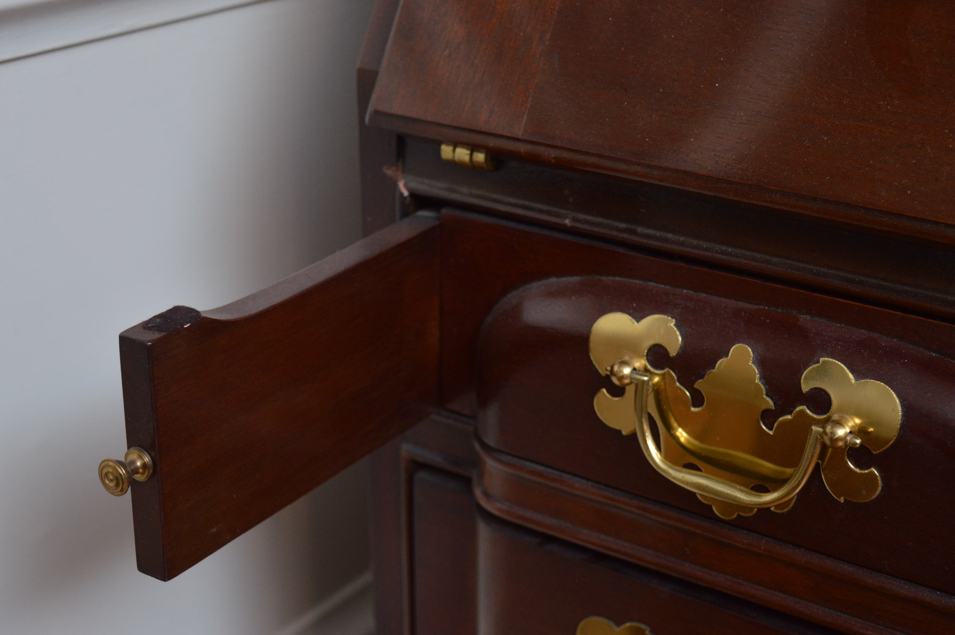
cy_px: 318
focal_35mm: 60
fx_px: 1590
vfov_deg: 22.6
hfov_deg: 33.4
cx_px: 478
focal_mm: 40
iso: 800
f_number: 5.6
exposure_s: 1/50
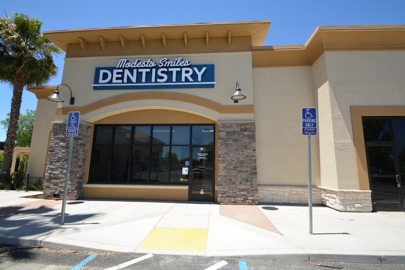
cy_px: 135
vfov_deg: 77.3
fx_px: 169
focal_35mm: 15
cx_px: 202
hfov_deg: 100.4
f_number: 8
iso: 100
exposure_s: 1/200
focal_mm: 10
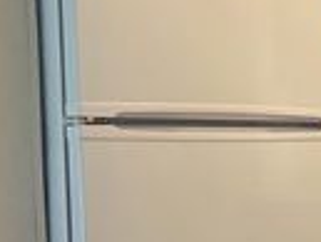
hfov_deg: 16.4
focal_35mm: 101
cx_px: 570
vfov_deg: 14.6
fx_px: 937
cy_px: 206
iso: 500
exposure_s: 1/40
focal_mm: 4.25
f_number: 1.8
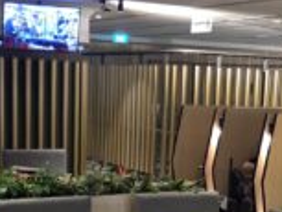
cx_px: 182
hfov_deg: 21.7
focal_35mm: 90
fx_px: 734
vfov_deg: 16.1
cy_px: 206
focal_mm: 5.4
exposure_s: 1/100
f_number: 1.8
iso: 1250
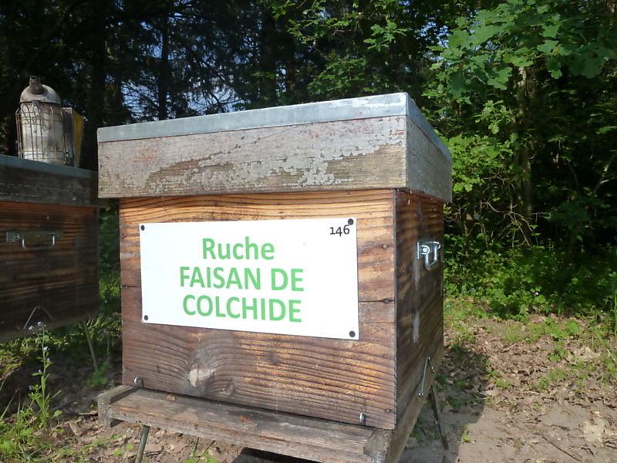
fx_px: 446
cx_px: 308
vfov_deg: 54.9
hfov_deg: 69.4
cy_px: 232
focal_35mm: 25
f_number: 5
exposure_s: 1/400
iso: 125
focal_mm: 4.1
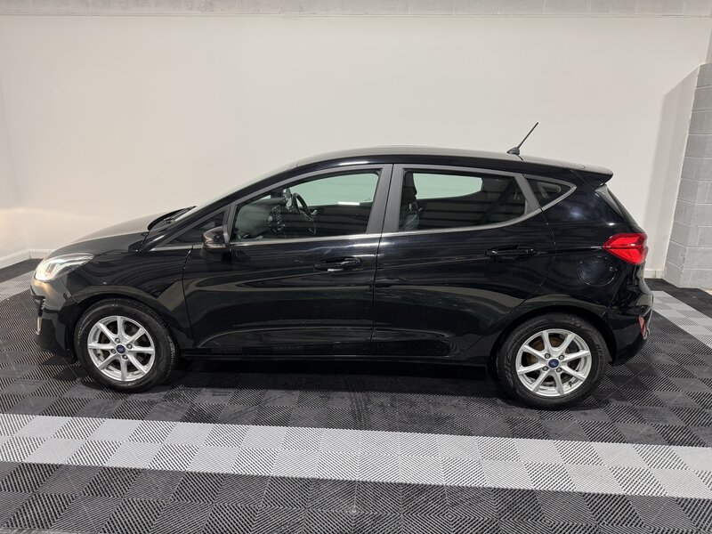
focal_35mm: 24
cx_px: 356
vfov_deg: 56.8
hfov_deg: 71.6
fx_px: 494
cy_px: 267
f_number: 1.78
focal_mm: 6.76
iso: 250
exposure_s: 1/50
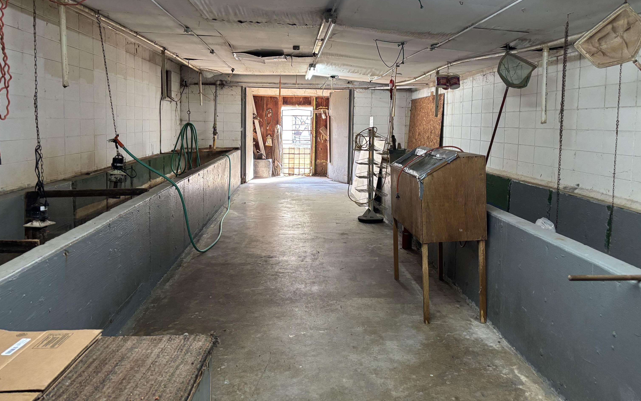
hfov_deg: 66.5
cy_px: 161
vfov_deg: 44.3
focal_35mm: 28
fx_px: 489
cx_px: 323
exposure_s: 1/60
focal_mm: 5.96
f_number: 1.6
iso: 200
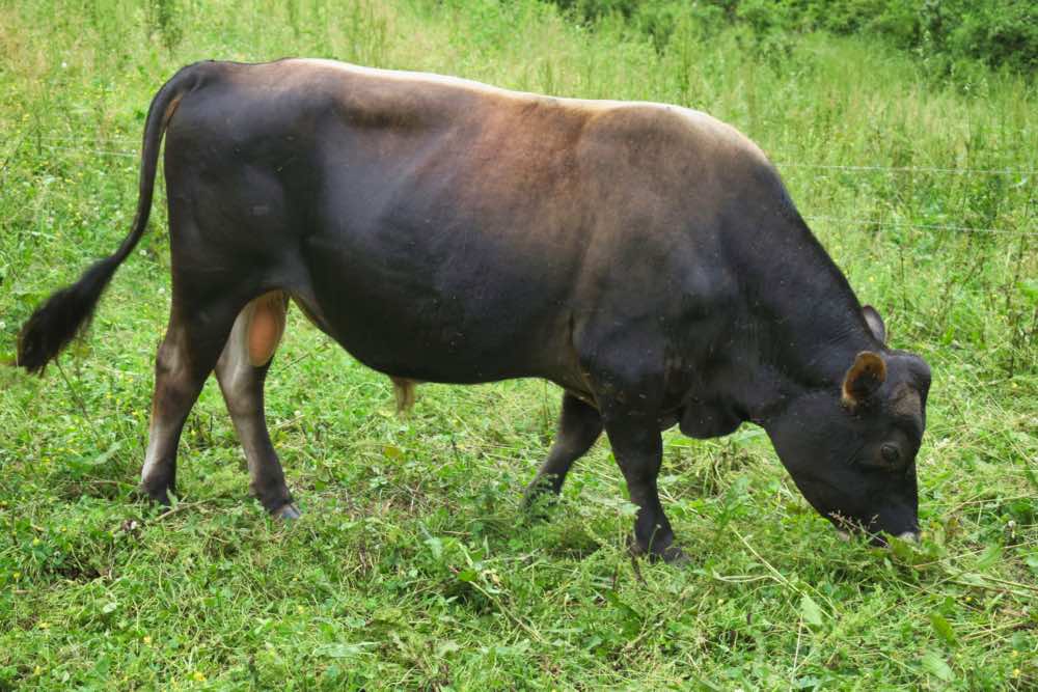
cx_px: 519
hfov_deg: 36.9
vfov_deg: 25.1
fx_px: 1557
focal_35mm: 54
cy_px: 346
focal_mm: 36
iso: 200
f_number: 5.6
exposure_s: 1/60
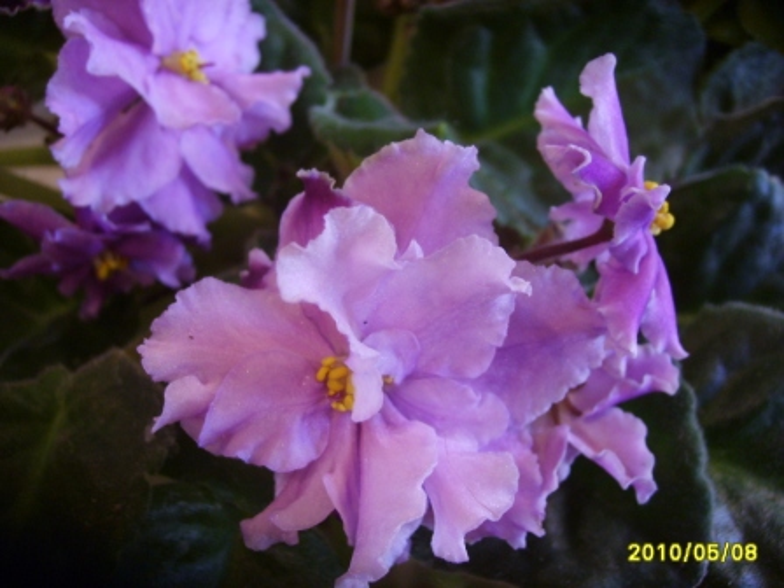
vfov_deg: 40.7
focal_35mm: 35
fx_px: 793
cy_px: 294
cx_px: 392
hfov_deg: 52.6
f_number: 2.8
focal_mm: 5.8
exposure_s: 1/15
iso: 139
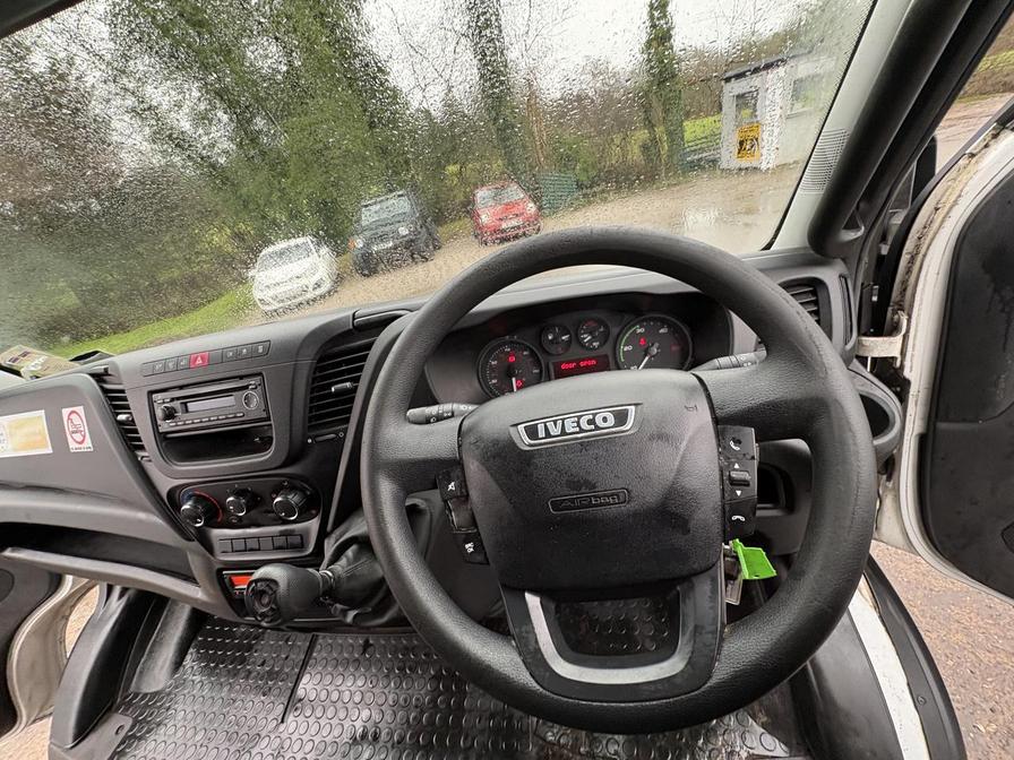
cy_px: 380
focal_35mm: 14
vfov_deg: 85.7
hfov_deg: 102.1
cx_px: 507
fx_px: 410
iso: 250
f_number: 2.2
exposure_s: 1/60
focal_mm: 2.22
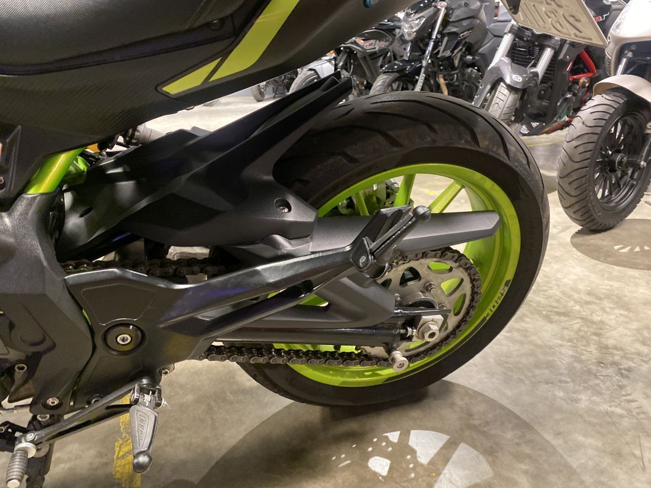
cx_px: 326
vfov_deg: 53.1
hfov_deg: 67.3
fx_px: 489
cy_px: 244
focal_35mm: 26
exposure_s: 1/25
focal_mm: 4.25
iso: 500
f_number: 1.8
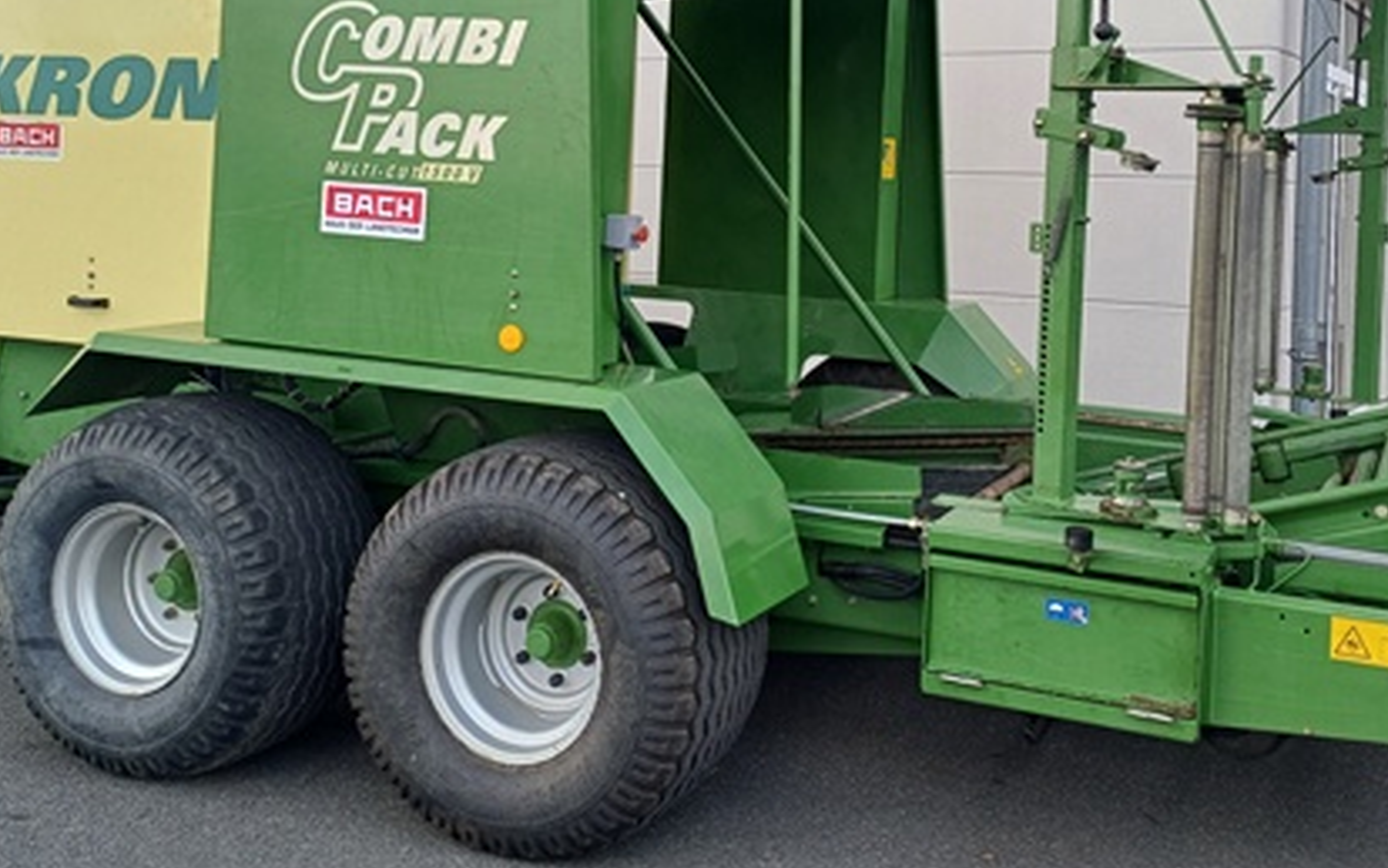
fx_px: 1551
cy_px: 204
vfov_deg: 30.7
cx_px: 821
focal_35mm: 41
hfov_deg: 48.0
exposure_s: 1/314
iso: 50
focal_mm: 4.65
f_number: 1.8
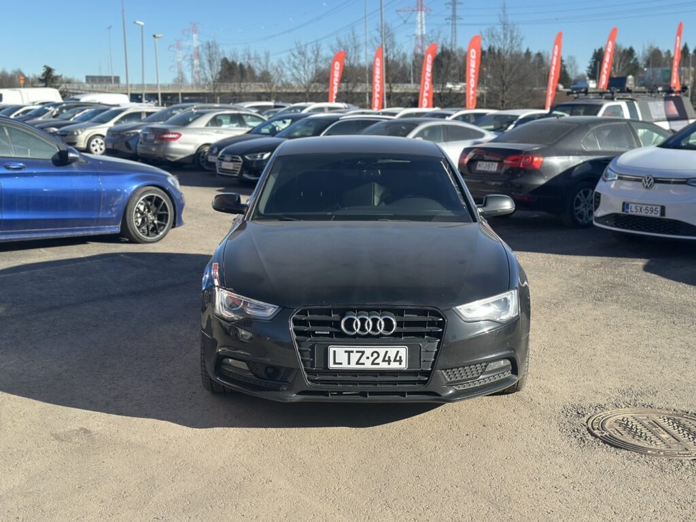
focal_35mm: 48
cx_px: 348
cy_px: 261
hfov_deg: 39.7
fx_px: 965
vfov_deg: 30.3
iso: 80
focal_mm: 6.86
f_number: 1.78
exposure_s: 1/1517
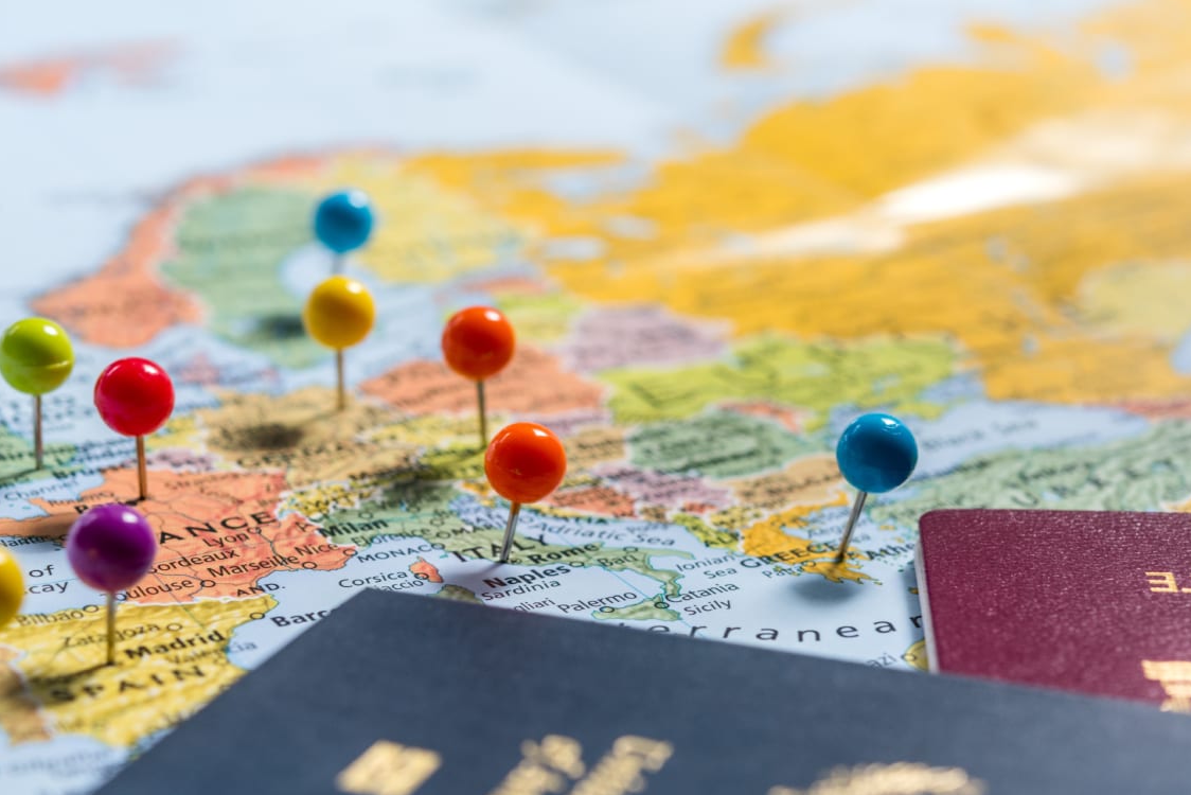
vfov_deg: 16.6
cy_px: 475
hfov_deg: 24.7
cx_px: 541
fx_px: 2713
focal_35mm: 82
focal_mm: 60
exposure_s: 1/40
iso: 100
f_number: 7.1
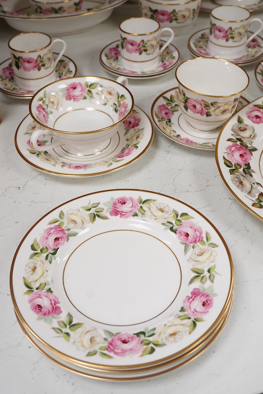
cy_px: 197
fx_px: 493
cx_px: 132
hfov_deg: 29.9
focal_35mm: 45
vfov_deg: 43.6
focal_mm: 30
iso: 1250
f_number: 10
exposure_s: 1/125
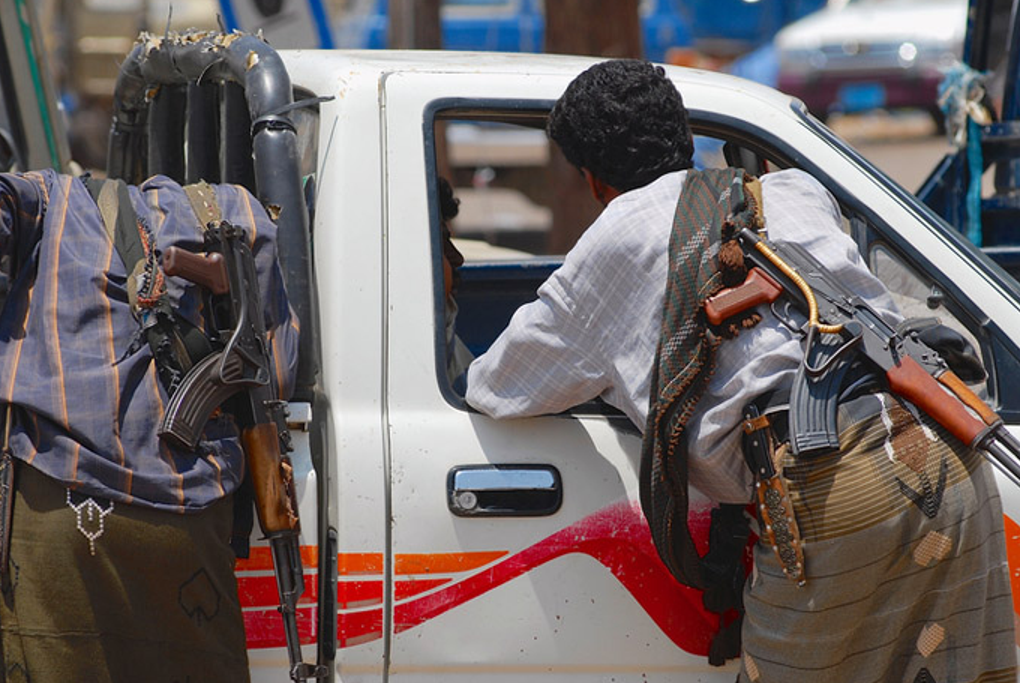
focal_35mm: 274
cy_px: 369
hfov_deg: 7.5
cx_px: 542
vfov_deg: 5.0
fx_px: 7760
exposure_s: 1/640
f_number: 5
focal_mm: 155
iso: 100
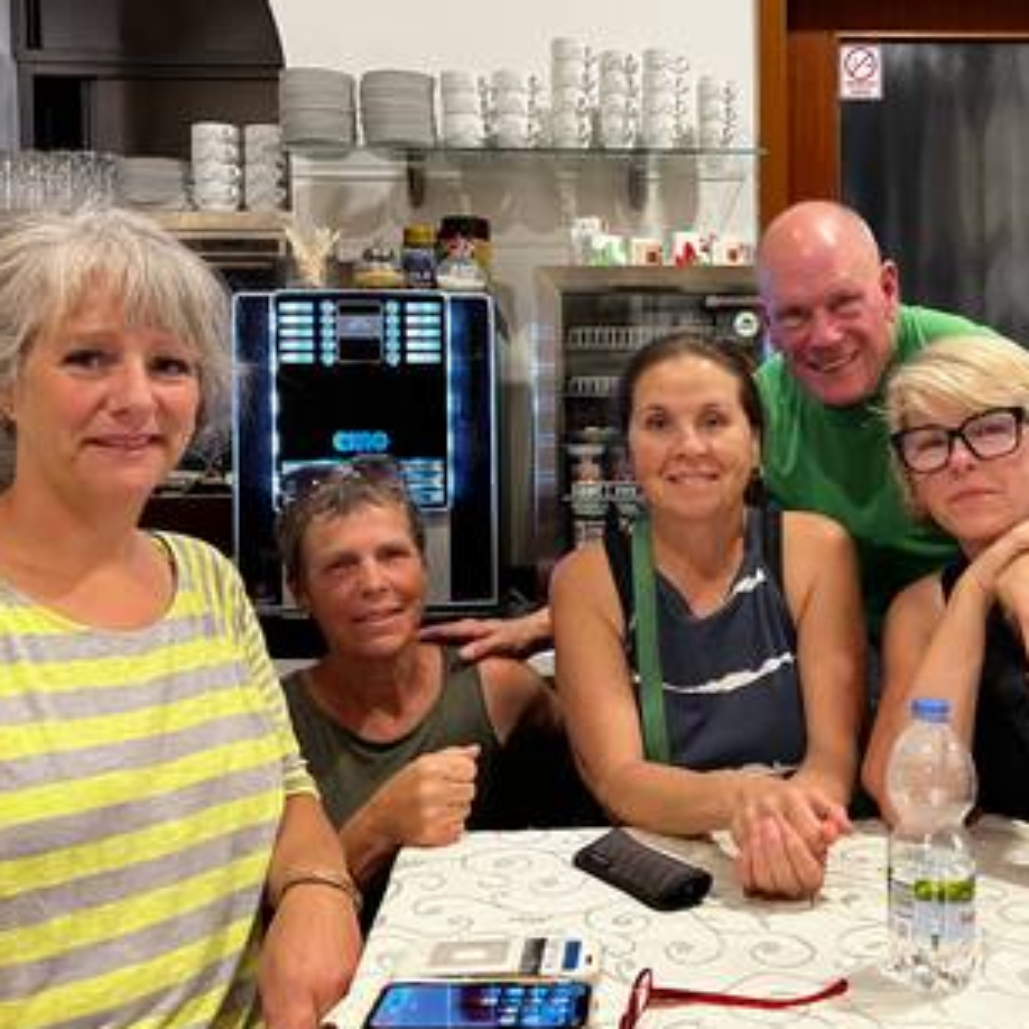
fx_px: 1211
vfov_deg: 45.9
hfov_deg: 45.5
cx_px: 662
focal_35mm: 36
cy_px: 444
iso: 500
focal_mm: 5.7
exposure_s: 1/50
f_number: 1.5
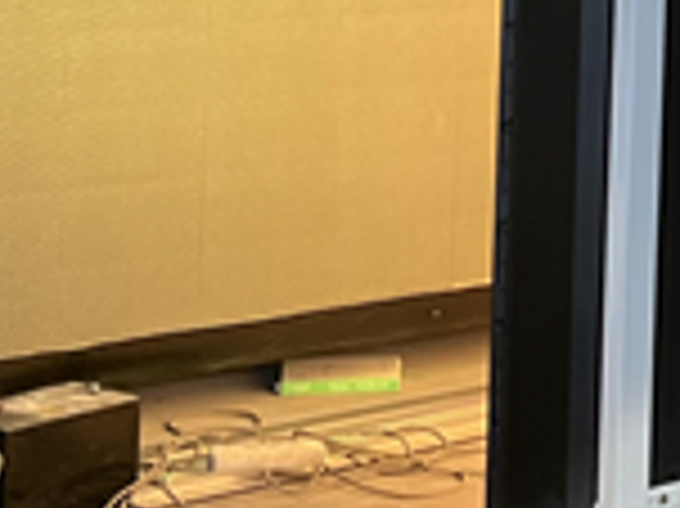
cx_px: 1013
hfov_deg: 13.5
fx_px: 2709
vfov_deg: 10.3
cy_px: -306
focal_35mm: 138
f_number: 1.6
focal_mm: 5.1
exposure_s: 1/120
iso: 125
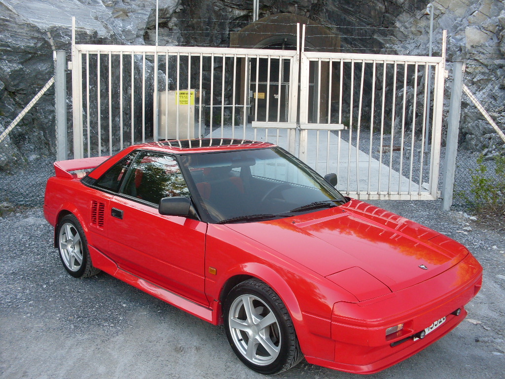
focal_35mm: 38
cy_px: 190
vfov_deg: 37.7
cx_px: 252
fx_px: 554
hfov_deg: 49.0
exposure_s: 1/180
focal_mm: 6.3
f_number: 2.8
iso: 80
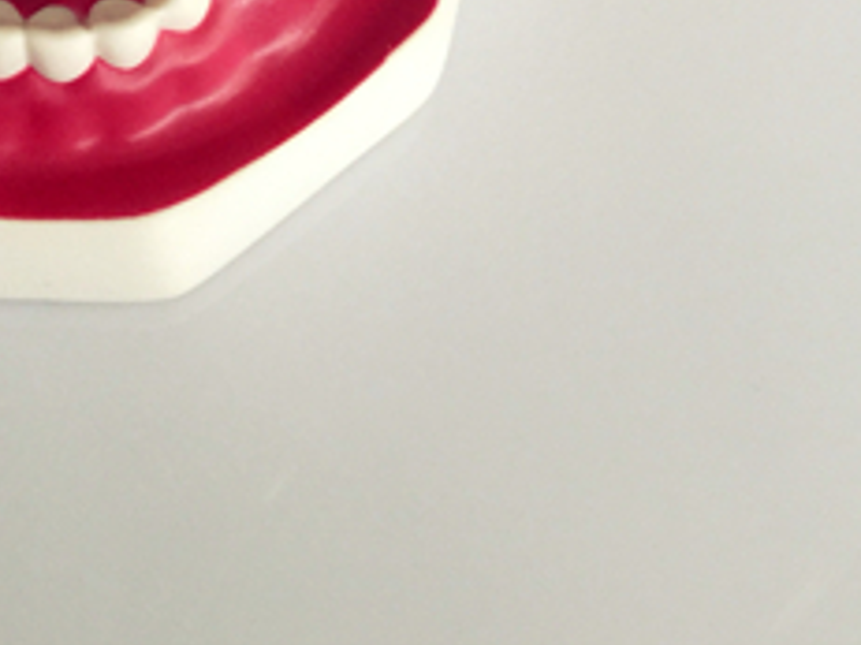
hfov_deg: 24.0
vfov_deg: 15.8
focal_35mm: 79
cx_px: 63
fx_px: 1964
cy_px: -520
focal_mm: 4.15
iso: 100
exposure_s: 1/10
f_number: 2.2
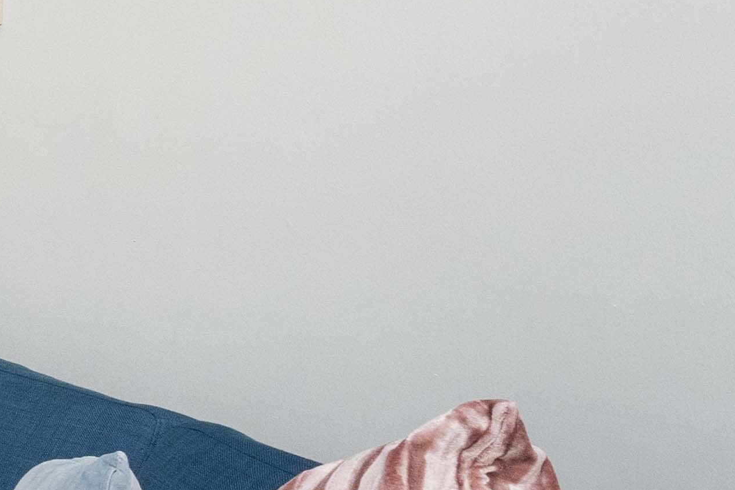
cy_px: 22
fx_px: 1572
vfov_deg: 17.4
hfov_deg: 13.6
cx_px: -1198
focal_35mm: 77
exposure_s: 1/200
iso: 1600
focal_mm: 14
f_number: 9
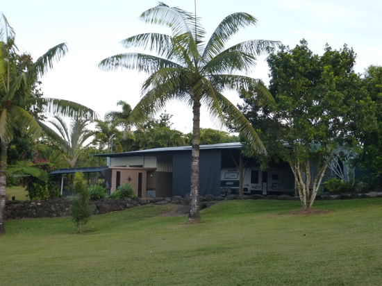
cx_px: 191
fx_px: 673
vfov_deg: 24.0
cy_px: 143
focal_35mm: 61
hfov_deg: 31.7
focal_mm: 10.9
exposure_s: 1/60
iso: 250
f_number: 4.5
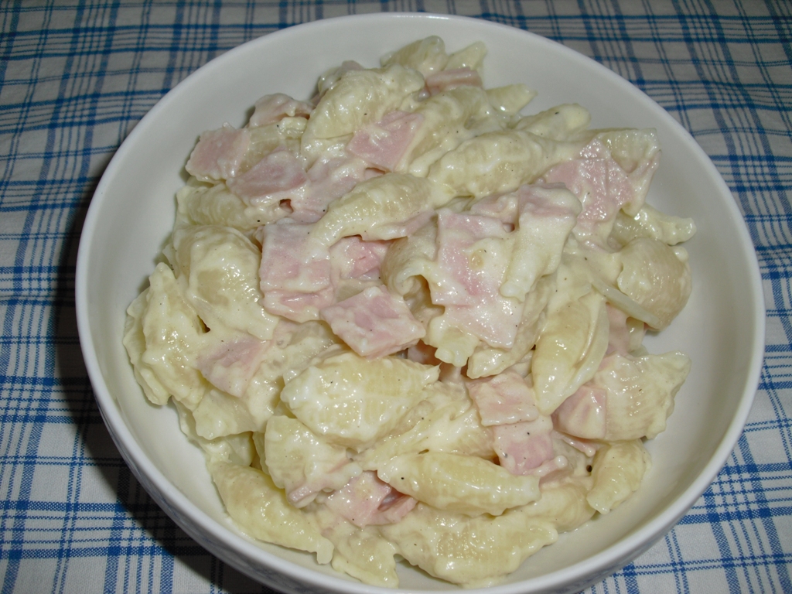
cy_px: 297
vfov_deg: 39.7
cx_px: 396
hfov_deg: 51.4
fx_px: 824
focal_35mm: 36
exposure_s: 1/60
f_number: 3.1
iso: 64
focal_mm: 6.3
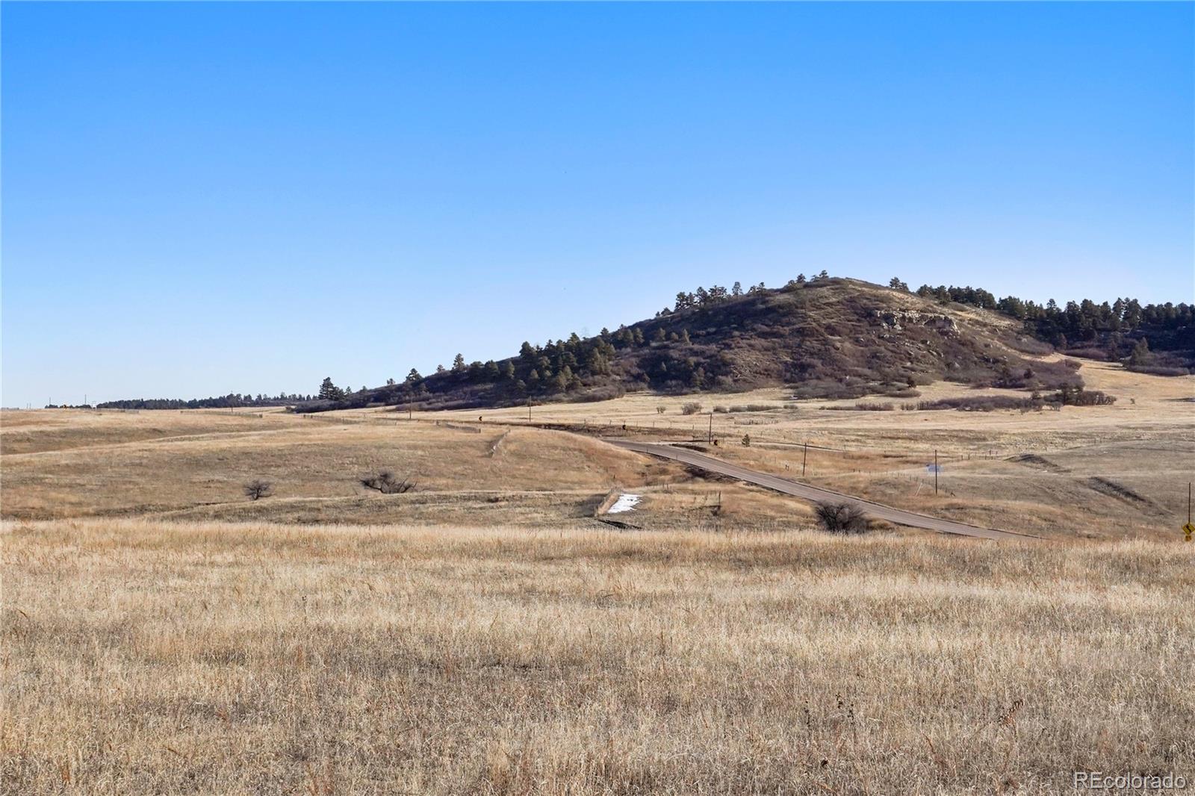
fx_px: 2721
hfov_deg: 24.8
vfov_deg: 16.6
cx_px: 598
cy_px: 398
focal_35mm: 82
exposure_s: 1/4000
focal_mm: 55
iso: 1600
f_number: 11
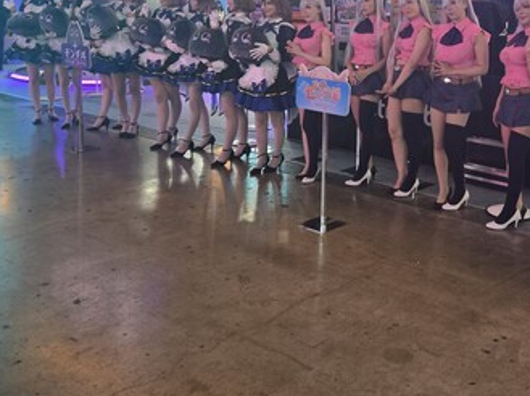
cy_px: 90
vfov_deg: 33.5
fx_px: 642
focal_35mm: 42
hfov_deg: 43.6
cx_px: 388
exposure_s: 1/57.3
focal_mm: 5.4
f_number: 1.8
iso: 200
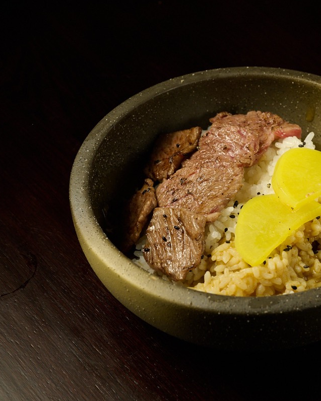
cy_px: 200
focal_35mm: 99
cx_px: 241
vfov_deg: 19.4
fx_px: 1175
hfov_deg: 15.5
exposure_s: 1/80
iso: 1600
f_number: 10
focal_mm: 70
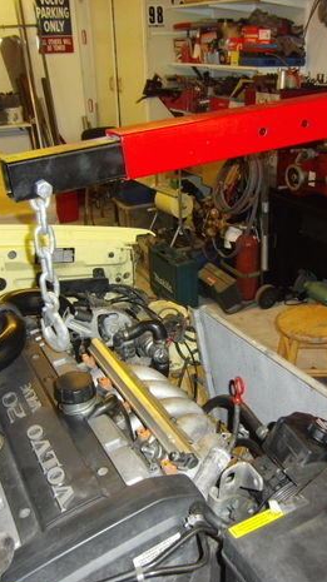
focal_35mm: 36
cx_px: 197
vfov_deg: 55.3
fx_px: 556
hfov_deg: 32.7
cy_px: 298
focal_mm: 4.3
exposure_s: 1/60
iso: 400
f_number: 3.2
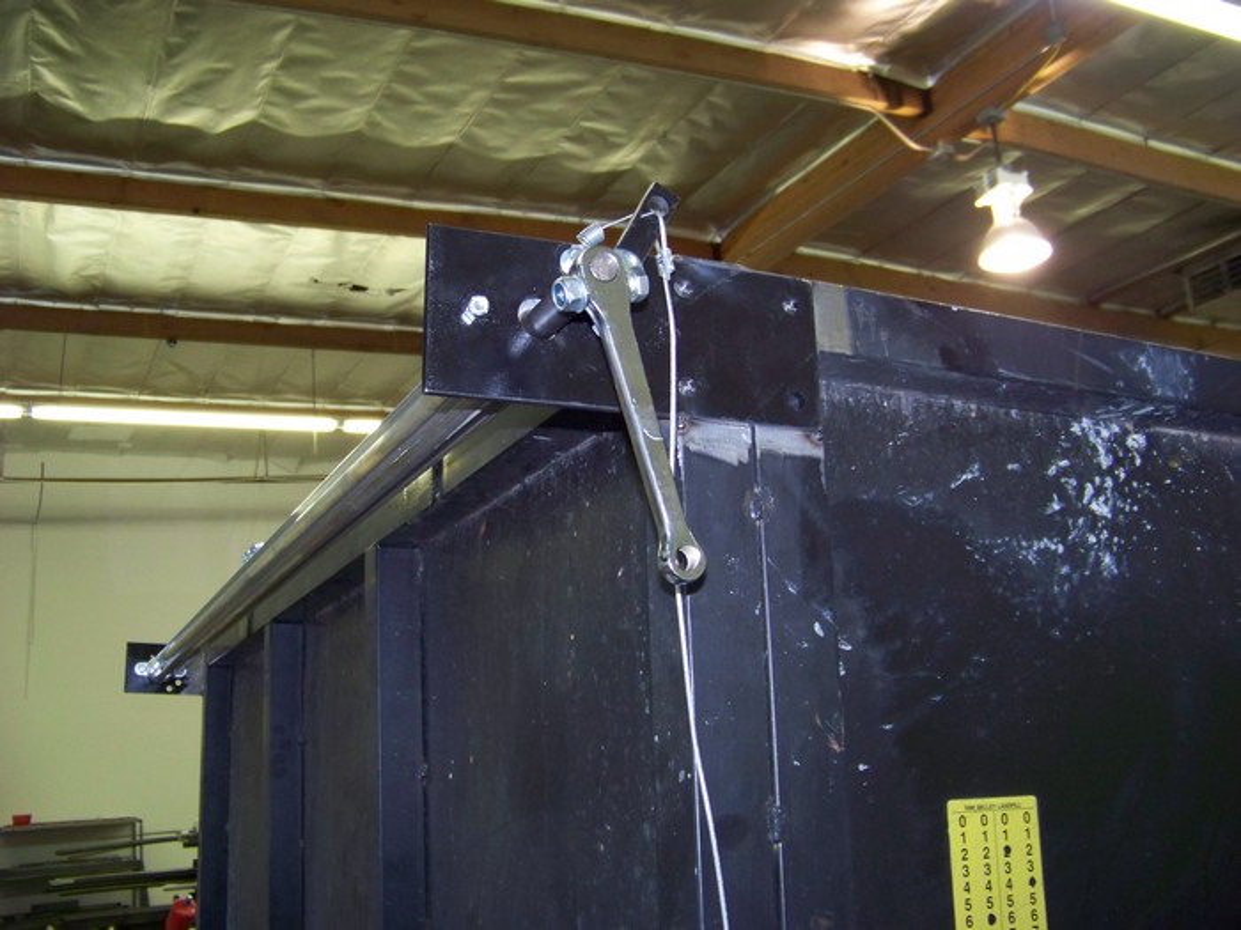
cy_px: 465
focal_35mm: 36
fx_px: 1291
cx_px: 620
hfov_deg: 51.4
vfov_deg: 39.7
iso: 200
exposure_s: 1/30
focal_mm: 5.85
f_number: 2.8
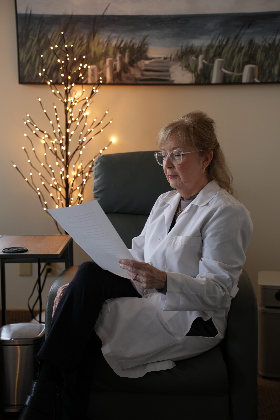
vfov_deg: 33.9
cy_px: 210
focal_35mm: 59
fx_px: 688
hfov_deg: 23.0
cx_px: 140
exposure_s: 1/125
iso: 800
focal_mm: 59
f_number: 4
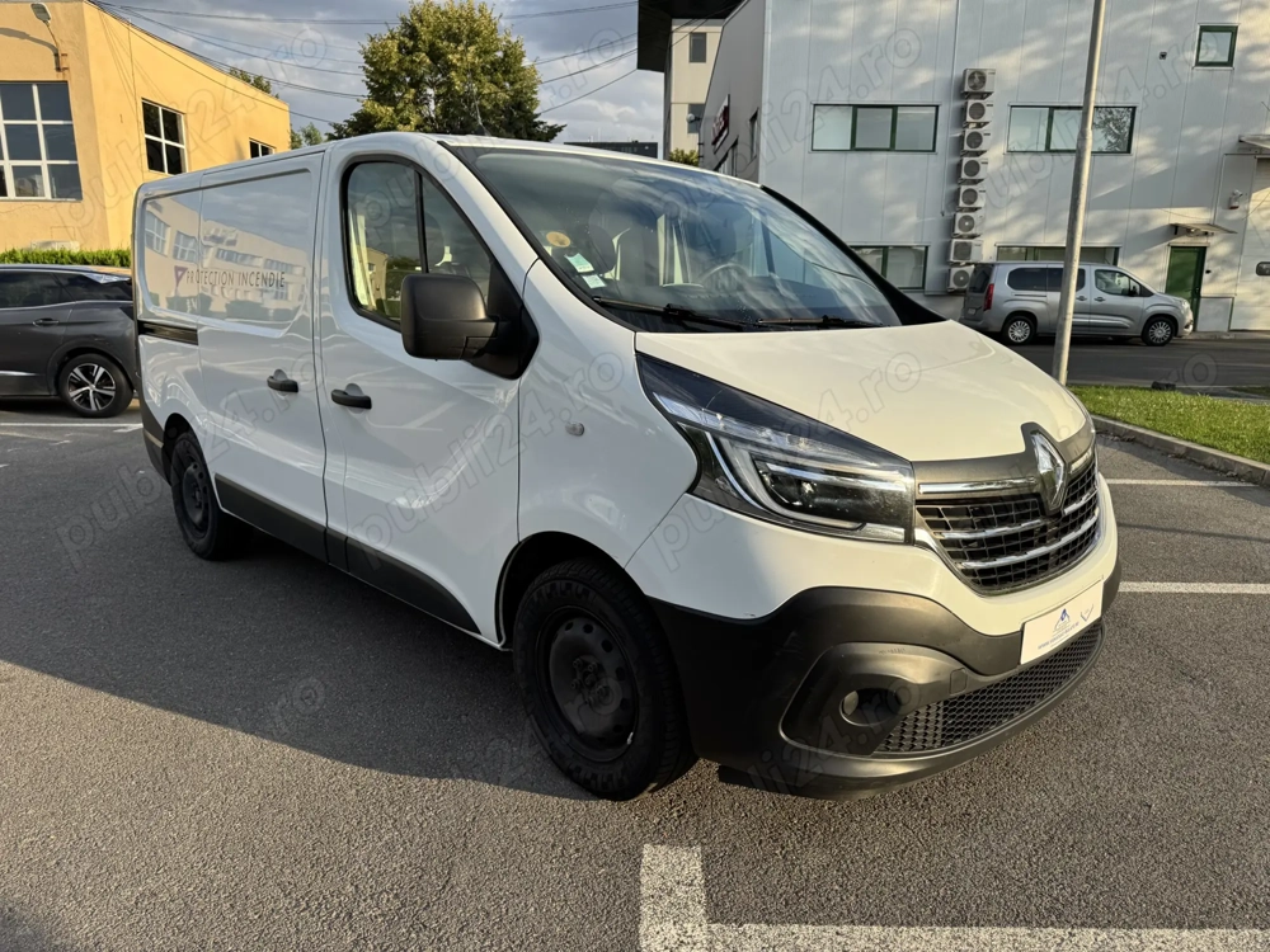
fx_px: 881
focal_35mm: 24
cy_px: 476
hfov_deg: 71.6
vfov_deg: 56.8
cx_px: 635
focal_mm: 6.76
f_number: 1.78
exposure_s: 1/1980
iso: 80
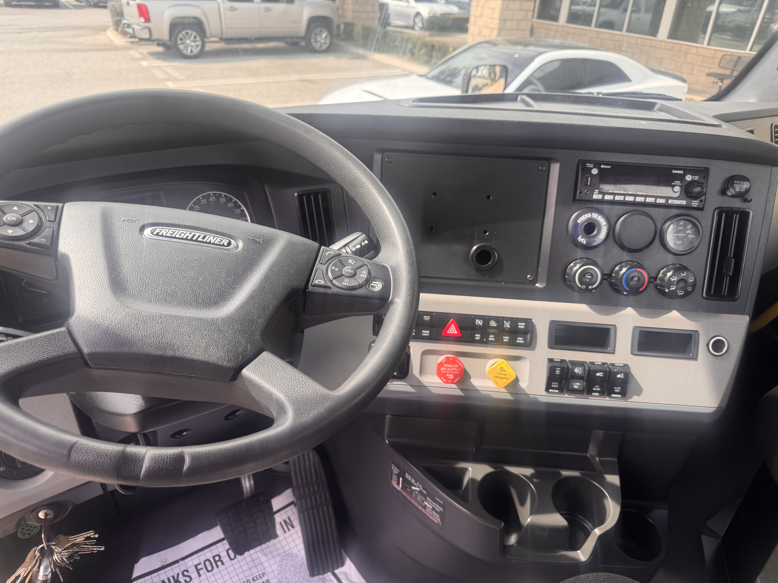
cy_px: 292
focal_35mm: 24
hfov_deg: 71.6
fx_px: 539
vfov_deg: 56.8
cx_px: 389
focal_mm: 6.76
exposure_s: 1/325
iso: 80
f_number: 1.78
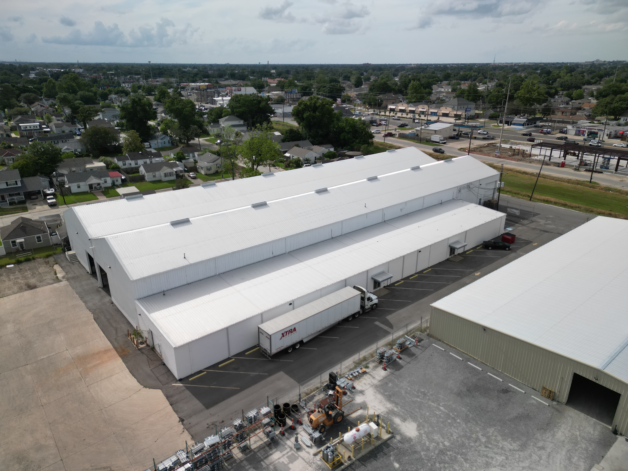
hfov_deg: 71.6
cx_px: 314
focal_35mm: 24
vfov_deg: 56.8
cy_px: 236
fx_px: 435
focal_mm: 6.72
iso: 130
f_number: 1.7
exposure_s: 1/2500
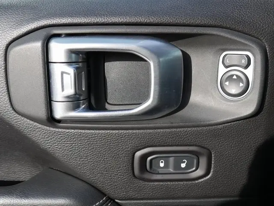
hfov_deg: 48.9
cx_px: 137
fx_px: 301
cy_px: 103
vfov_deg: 37.8
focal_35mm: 38
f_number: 5
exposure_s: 1/320
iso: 200
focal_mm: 19
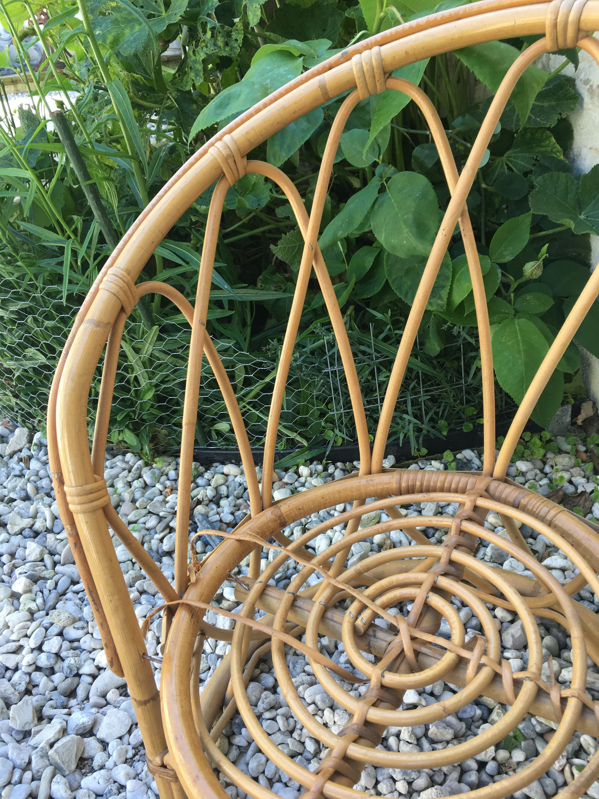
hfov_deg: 48.2
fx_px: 669
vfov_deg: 61.7
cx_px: 300
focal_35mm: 29
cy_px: 400
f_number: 2.2
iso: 32
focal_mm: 4.15
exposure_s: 1/100
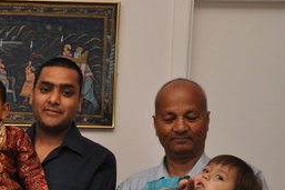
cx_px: -39
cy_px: 222
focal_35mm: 97
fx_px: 767
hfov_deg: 20.0
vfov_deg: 13.7
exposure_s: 1/60
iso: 1600
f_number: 7.1
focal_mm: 26
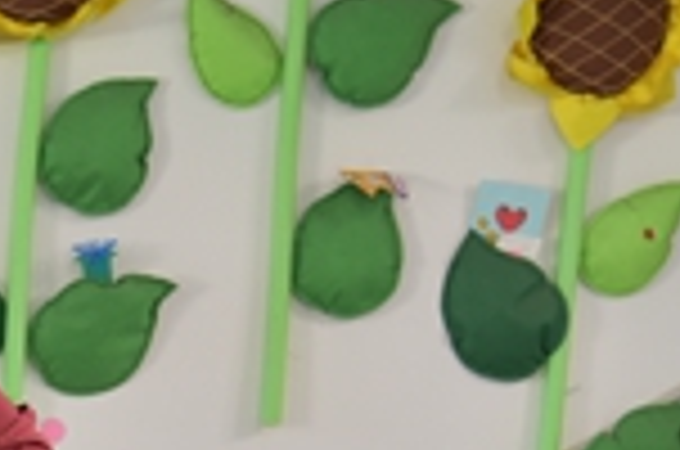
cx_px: -441
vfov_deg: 6.6
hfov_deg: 9.7
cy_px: 632
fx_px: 3845
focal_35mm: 204
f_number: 4
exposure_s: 1/60
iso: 400
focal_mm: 48
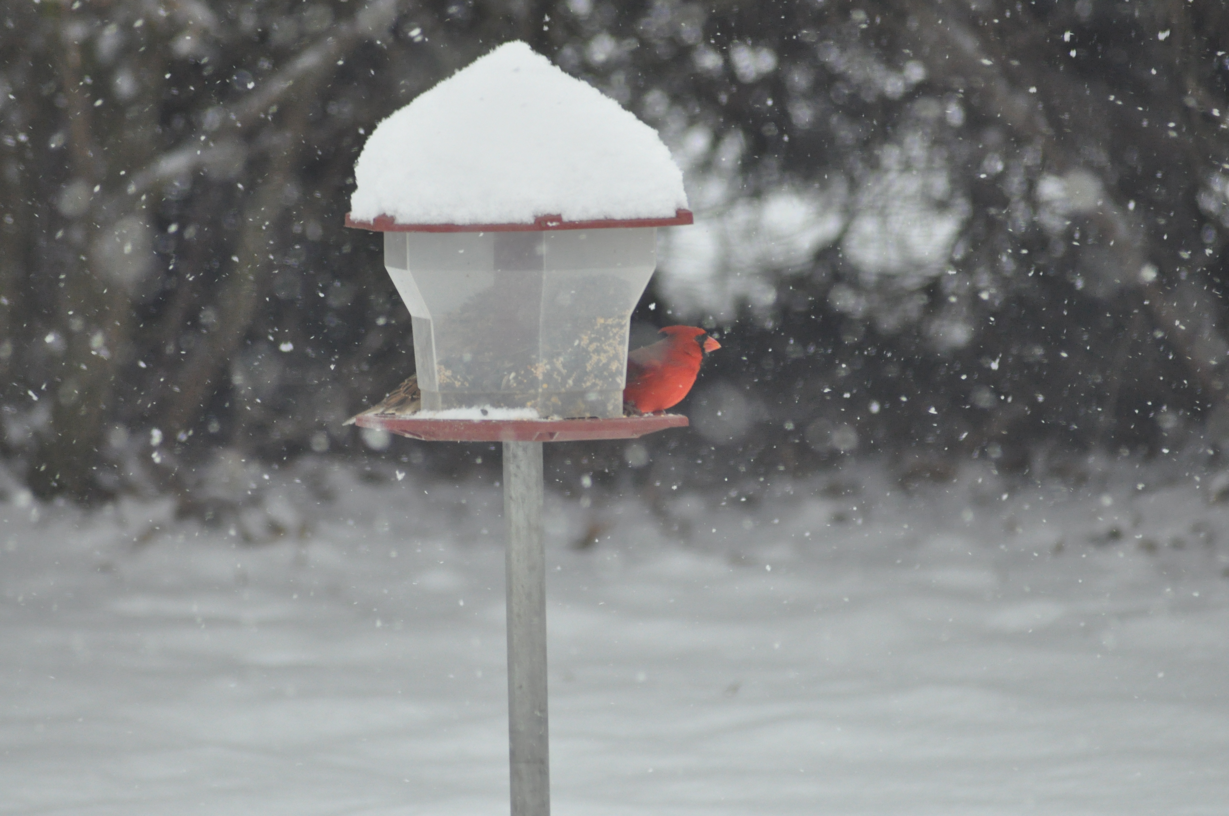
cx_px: 614
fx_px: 15344
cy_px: 408
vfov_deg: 3.0
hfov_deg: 4.6
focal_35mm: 450
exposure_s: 1/500
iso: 1400
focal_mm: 300
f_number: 5.6
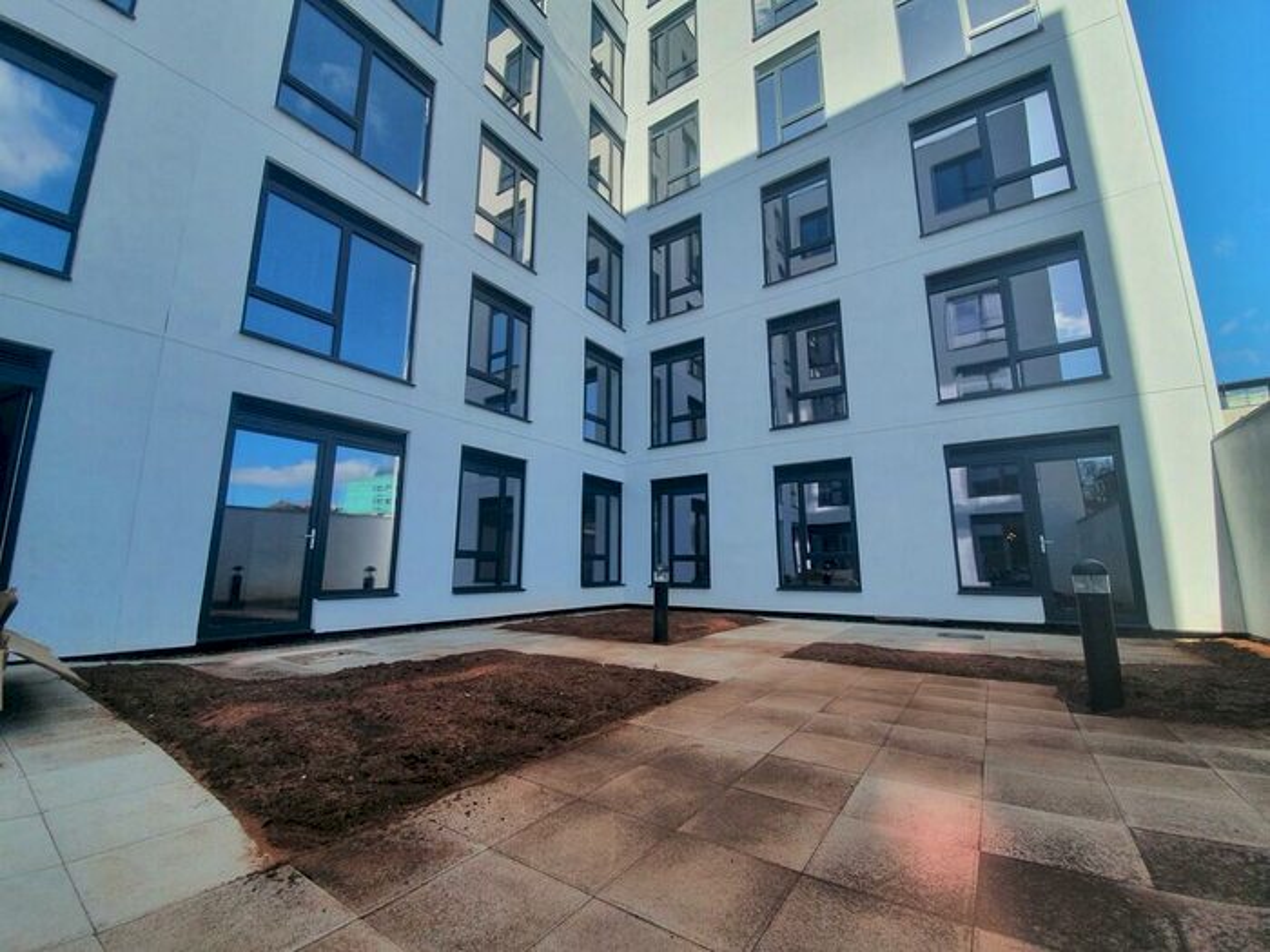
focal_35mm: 13
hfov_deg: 106.2
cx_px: 635
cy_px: 476
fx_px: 477
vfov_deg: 89.9
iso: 50
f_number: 2.2
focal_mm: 1.8
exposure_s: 1/1068
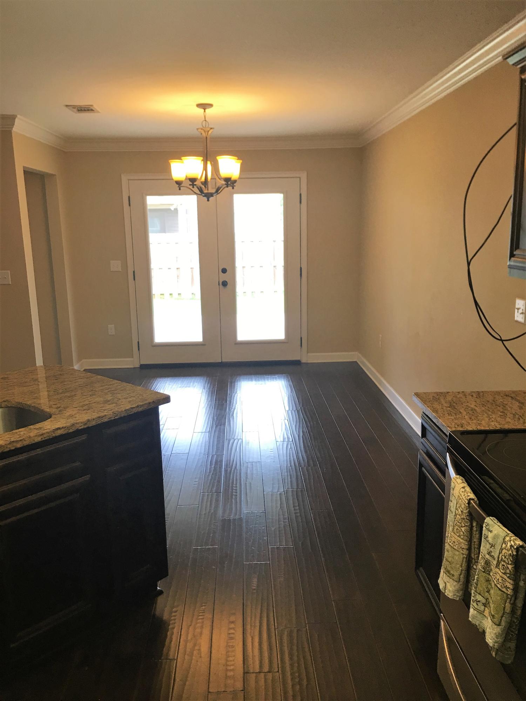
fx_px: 588
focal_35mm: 29
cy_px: 350
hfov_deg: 48.2
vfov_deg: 61.7
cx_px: 263
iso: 25
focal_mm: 4.15
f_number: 2.2
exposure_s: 1/30
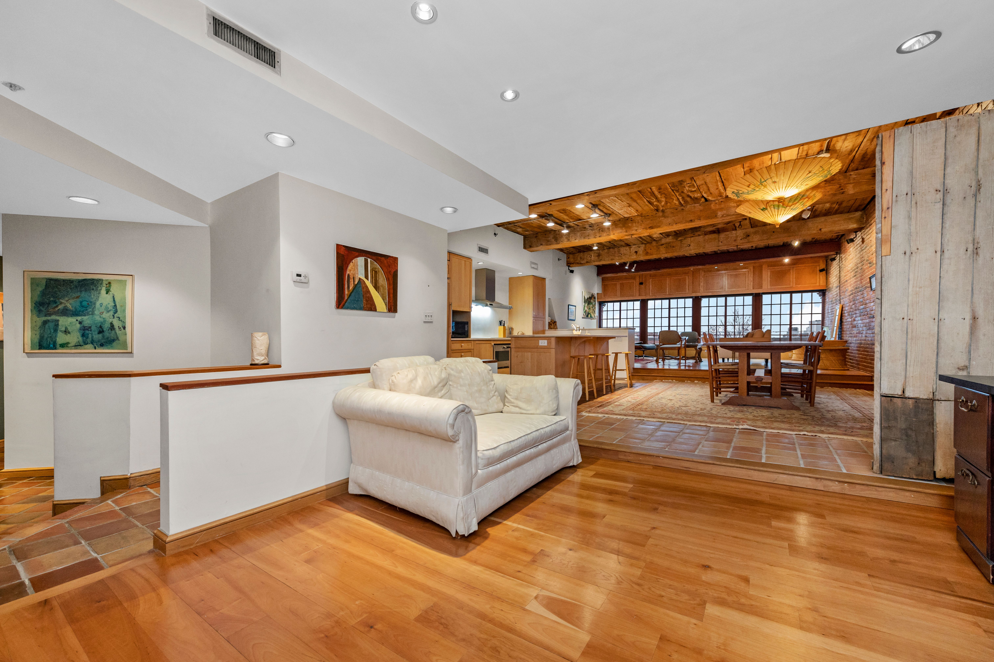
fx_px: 386
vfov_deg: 81.1
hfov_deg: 104.3
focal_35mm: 14
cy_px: 331
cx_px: 497
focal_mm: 14
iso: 1600
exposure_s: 1/80
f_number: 5.6
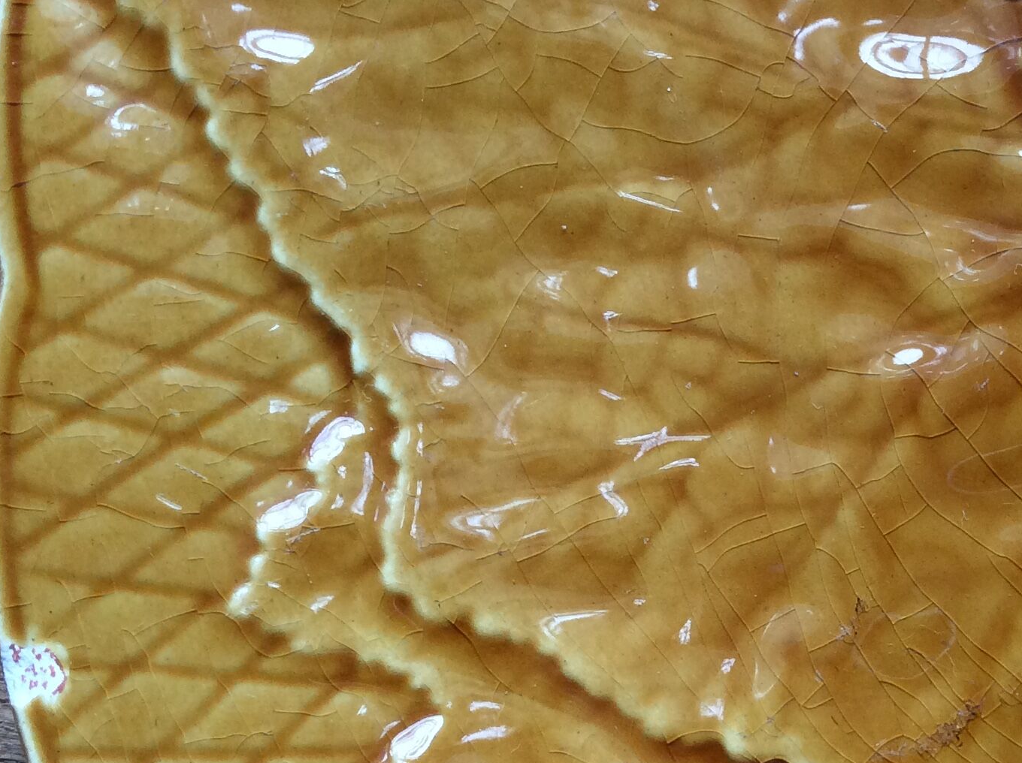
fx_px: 1798
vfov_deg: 23.8
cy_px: 546
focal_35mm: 61
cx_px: 800
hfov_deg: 31.0
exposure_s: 1/100
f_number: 2.4
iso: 64
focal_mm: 3.3
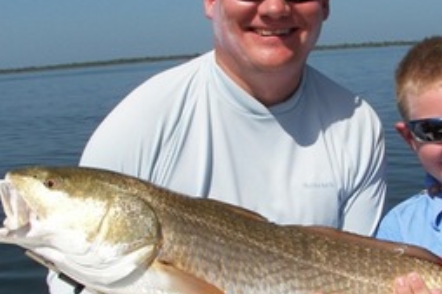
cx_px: 292
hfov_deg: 33.7
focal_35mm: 59
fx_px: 724
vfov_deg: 22.9
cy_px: 183
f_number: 5.6
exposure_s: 1/640
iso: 50
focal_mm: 6
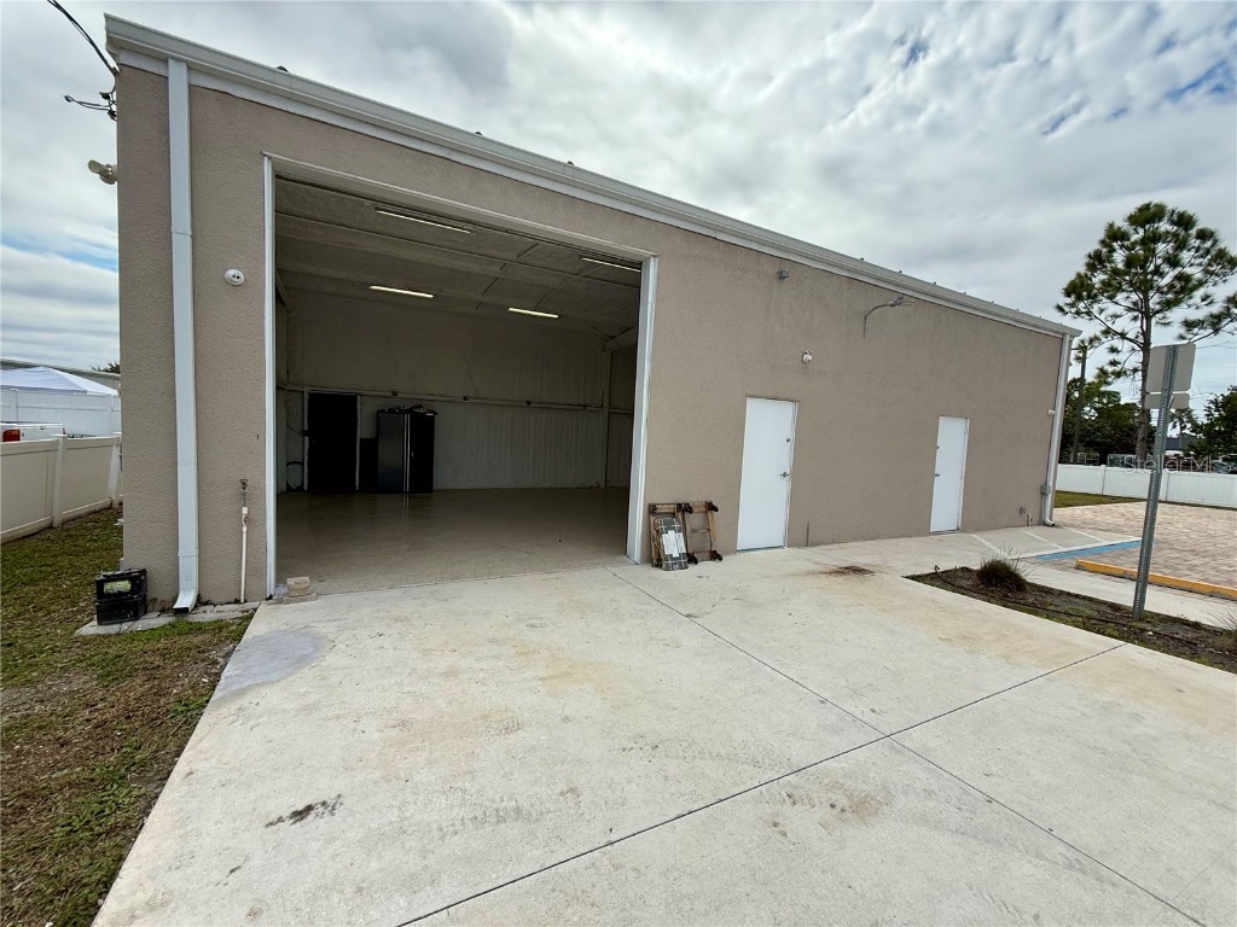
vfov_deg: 85.7
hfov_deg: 102.1
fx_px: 500
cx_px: 618
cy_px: 464
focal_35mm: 14
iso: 50
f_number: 2.2
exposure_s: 1/1399
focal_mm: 2.22
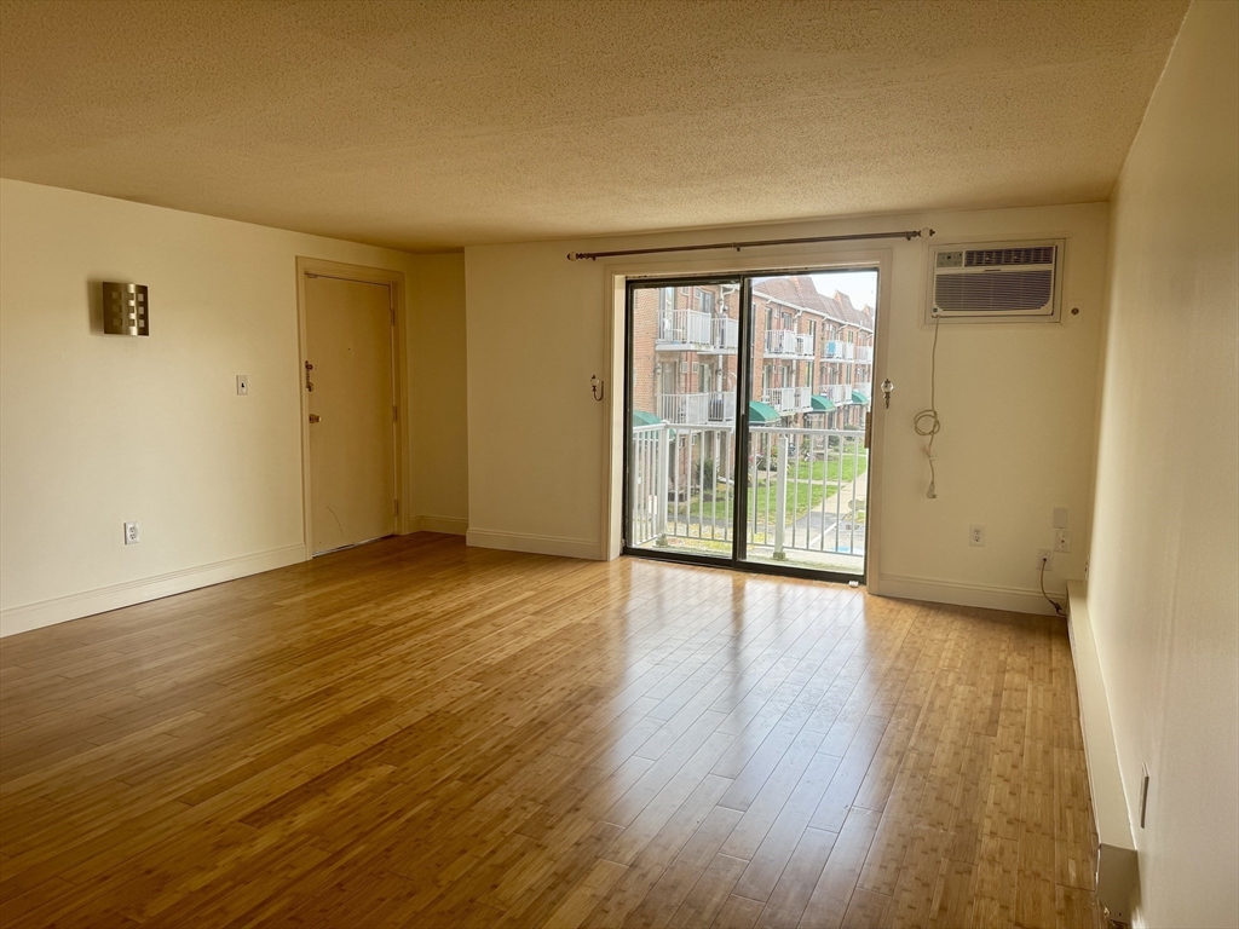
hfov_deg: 71.6
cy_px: 464
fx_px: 859
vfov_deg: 56.8
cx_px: 620
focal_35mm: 24
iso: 64
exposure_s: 1/121
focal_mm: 6.76
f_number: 1.78
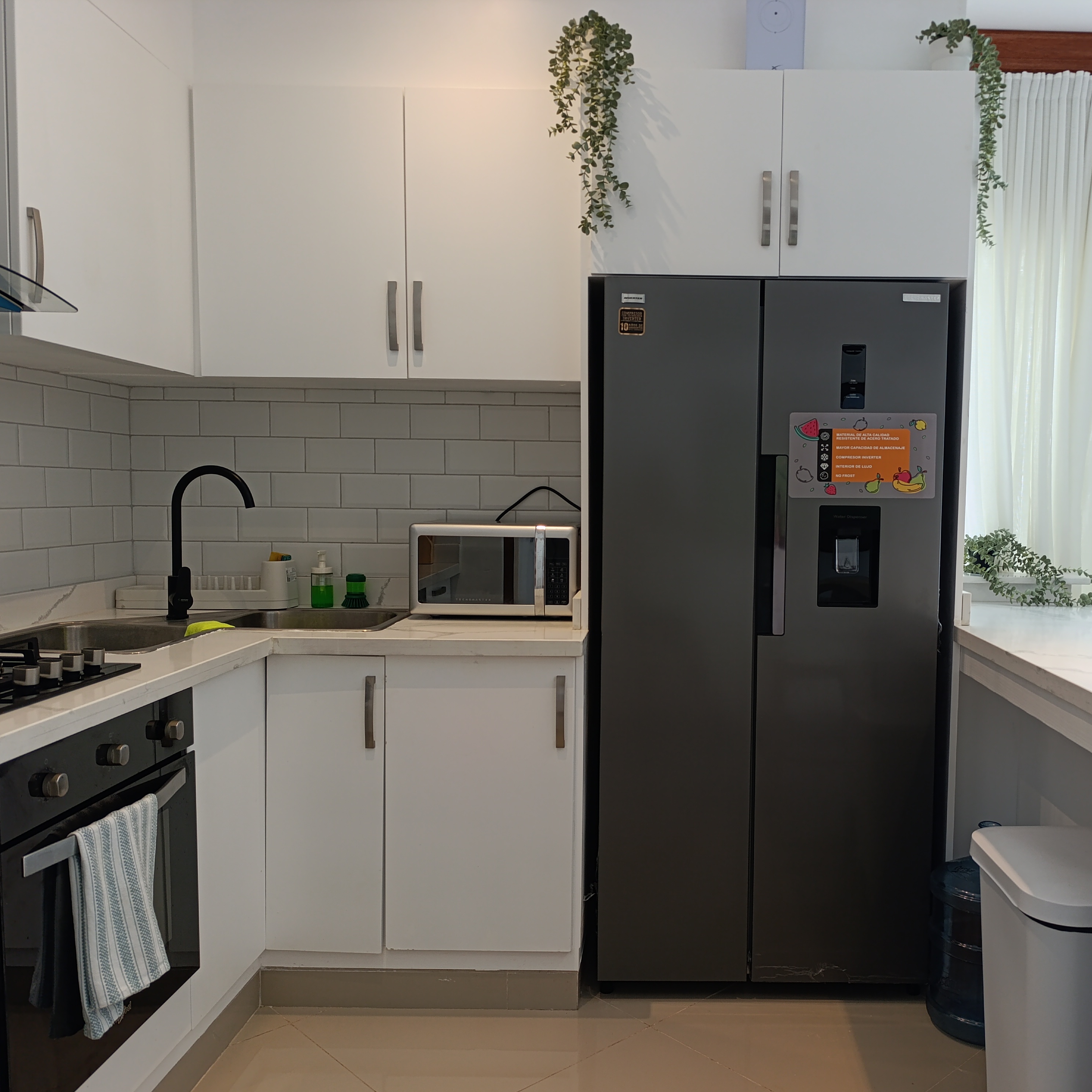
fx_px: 999
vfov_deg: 57.3
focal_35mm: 28
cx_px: 668
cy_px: 563
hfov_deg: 56.8
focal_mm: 6.14
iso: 250
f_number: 1.6
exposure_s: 1/100
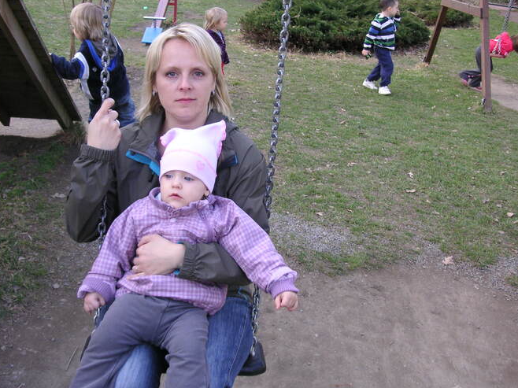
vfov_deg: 32.1
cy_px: 172
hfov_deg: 41.9
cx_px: 215
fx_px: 673
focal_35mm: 45
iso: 50
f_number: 2.8
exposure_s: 1/180
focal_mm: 6.1
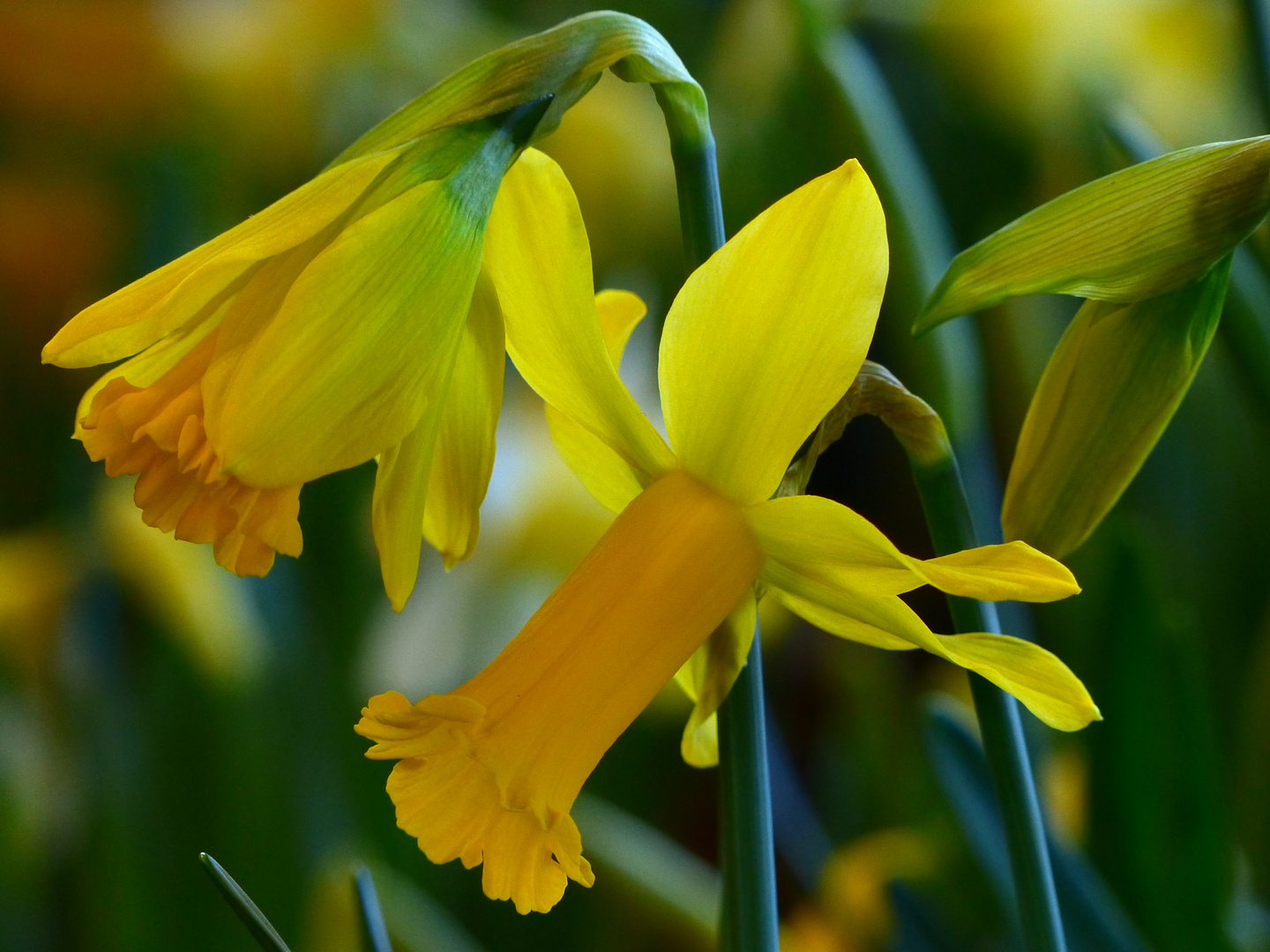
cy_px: 476
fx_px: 16583
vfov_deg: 3.3
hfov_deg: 4.4
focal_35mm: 452
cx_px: 635
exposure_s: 1/100
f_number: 3.5
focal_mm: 81.3
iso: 400
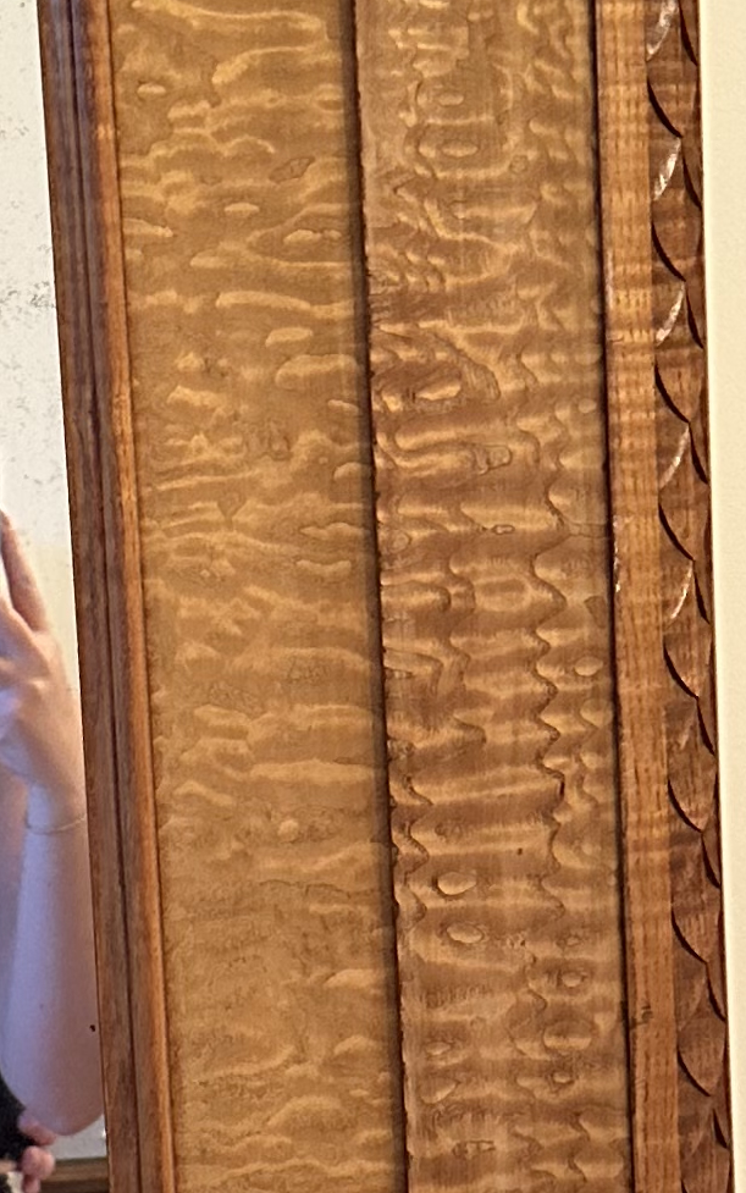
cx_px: 222
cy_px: 999
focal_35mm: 105
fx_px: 3414
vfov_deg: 19.6
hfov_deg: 12.4
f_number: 1.78
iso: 640
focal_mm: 6.86
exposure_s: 1/50
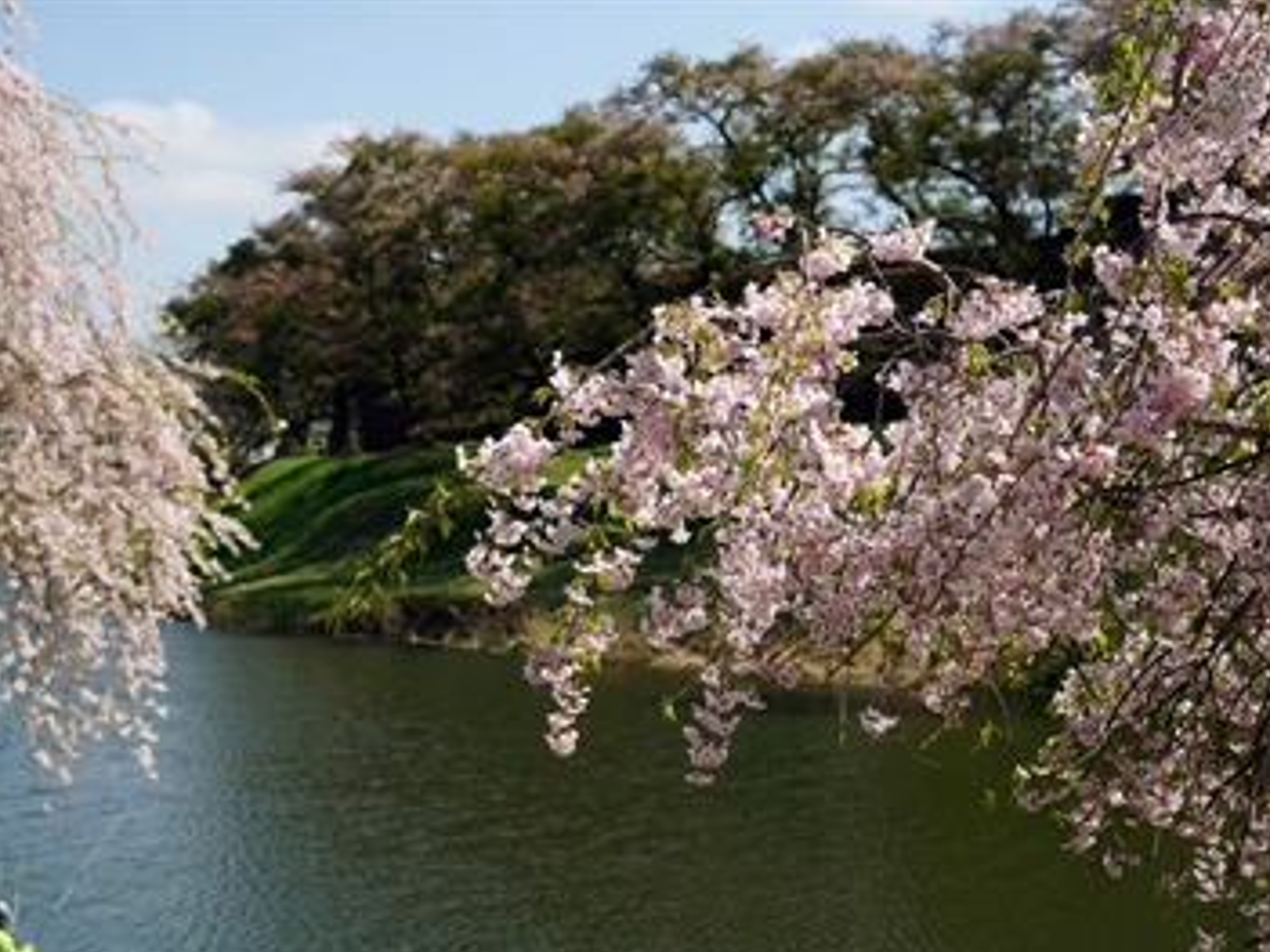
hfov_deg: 28.2
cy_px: 480
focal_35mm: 69
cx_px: 651
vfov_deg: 21.3
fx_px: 2531
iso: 100
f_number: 8
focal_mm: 63
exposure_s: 1/250
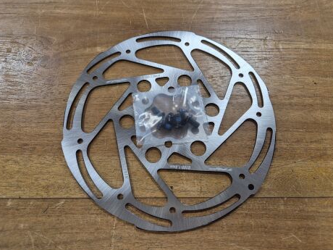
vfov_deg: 56.8
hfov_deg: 71.6
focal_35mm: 24
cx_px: 169
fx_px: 231
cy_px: 124
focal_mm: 5.4
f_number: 1.8
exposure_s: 1/100
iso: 80
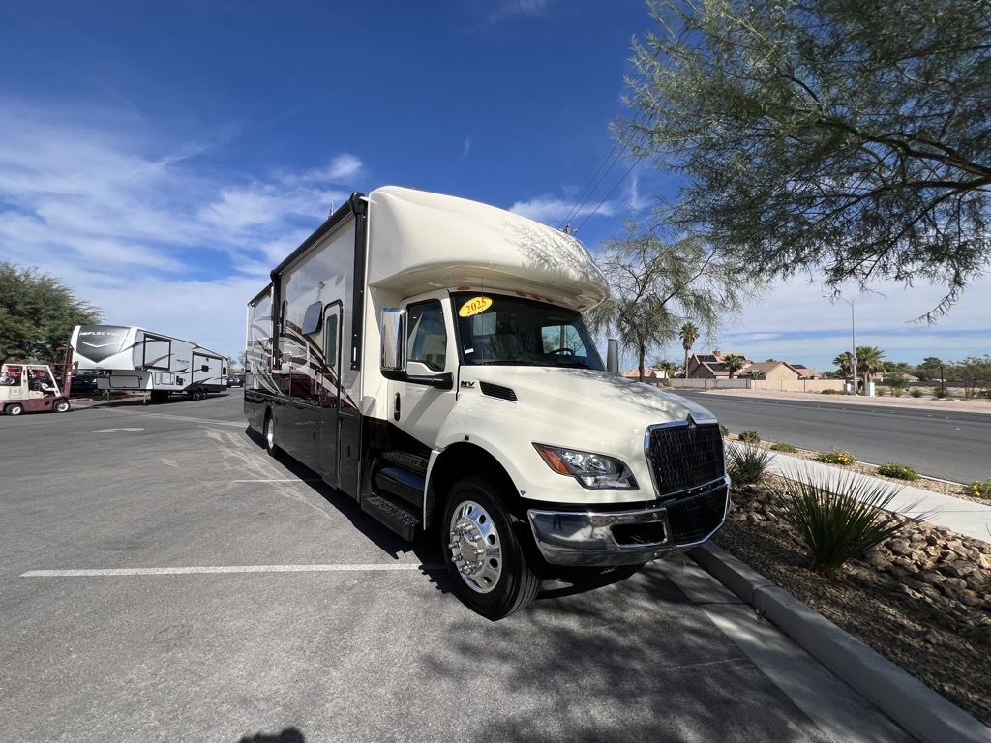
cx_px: 496
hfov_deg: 106.2
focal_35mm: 13
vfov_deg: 89.9
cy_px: 372
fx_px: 372
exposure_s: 1/3125
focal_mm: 1.57
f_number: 1.8
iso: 32
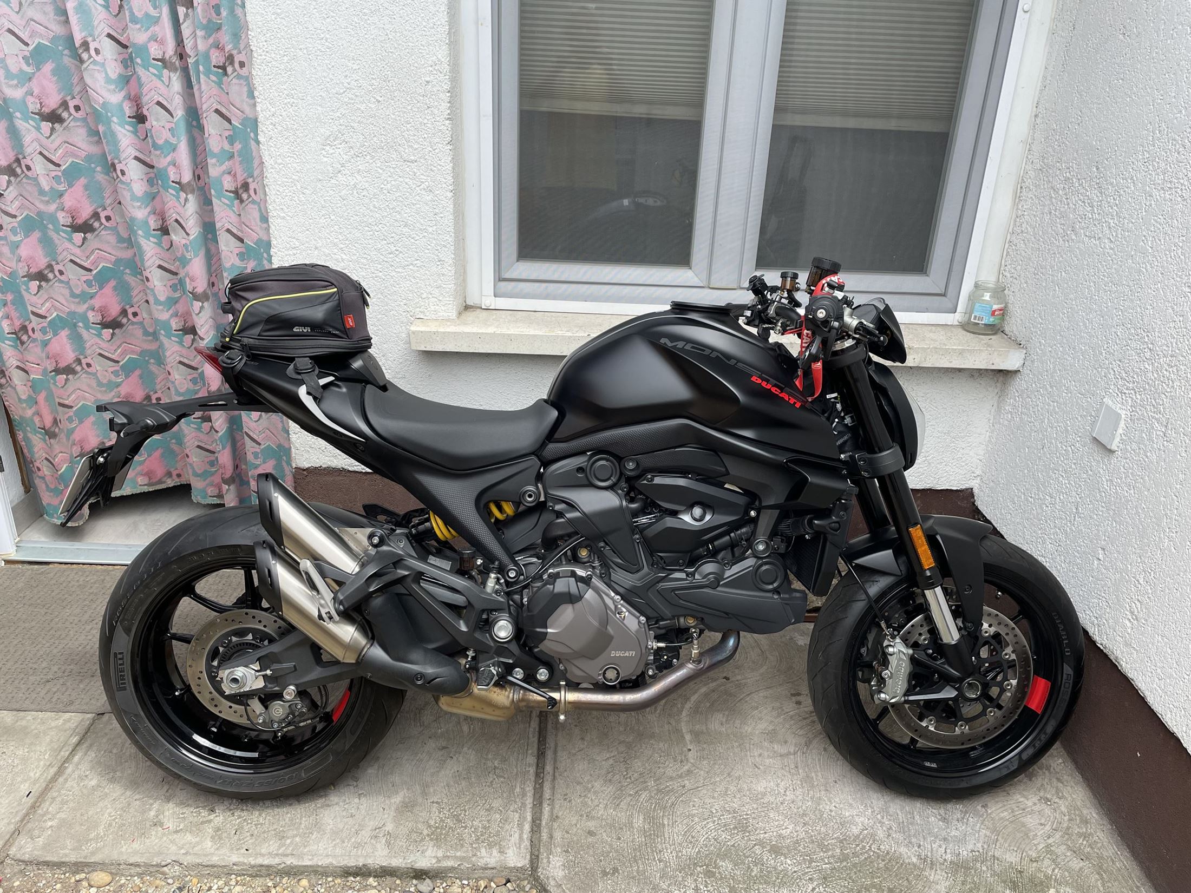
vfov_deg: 53.1
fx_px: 895
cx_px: 596
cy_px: 446
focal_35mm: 26
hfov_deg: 67.3
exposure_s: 1/1125
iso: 32
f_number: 1.6
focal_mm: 4.2
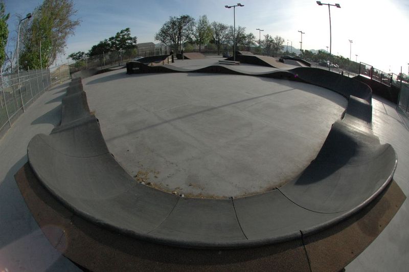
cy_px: 136
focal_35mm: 16
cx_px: 204
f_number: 14
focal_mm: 10.5
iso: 800
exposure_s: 1/800
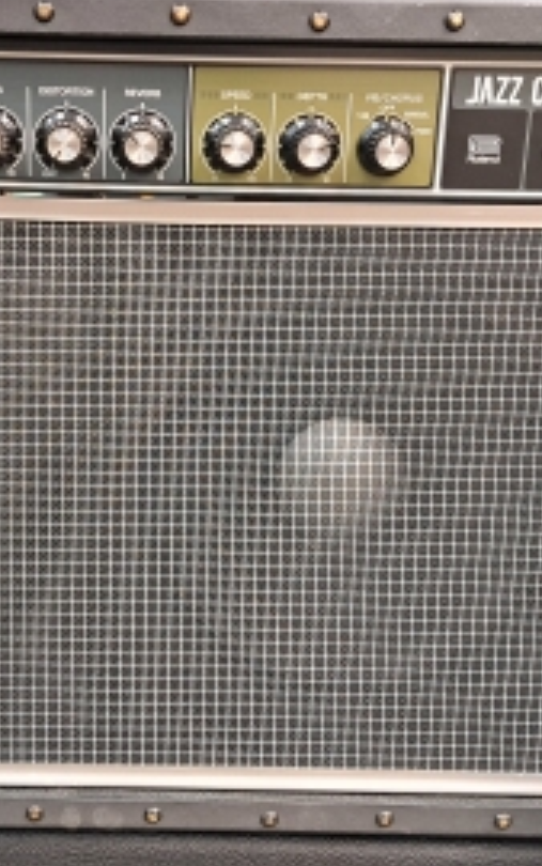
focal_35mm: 49
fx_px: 1157
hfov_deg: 26.1
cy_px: 401
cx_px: 141
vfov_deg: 41.0
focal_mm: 5.23
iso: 320
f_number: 1.8
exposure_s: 1/60
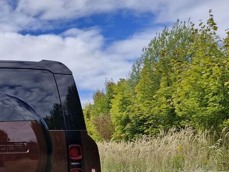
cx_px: -9
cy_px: 143
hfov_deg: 34.2
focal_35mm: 50
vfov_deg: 28.4
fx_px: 331
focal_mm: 5.54
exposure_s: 1/1348
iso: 50
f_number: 1.8
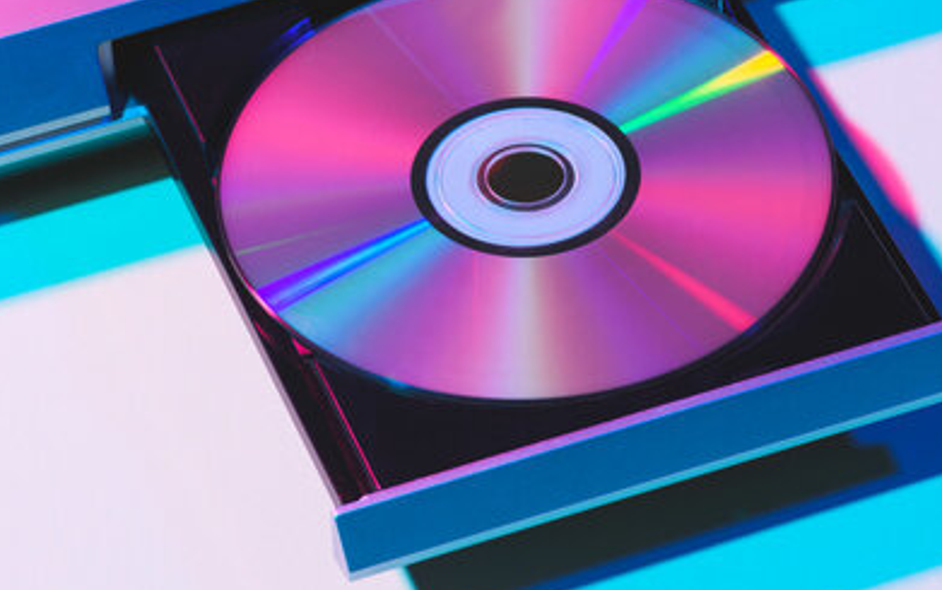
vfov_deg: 7.5
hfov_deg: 12.0
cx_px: 337
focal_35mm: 175
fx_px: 4496
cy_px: 194
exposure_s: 1/125
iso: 400
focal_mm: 105
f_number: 18
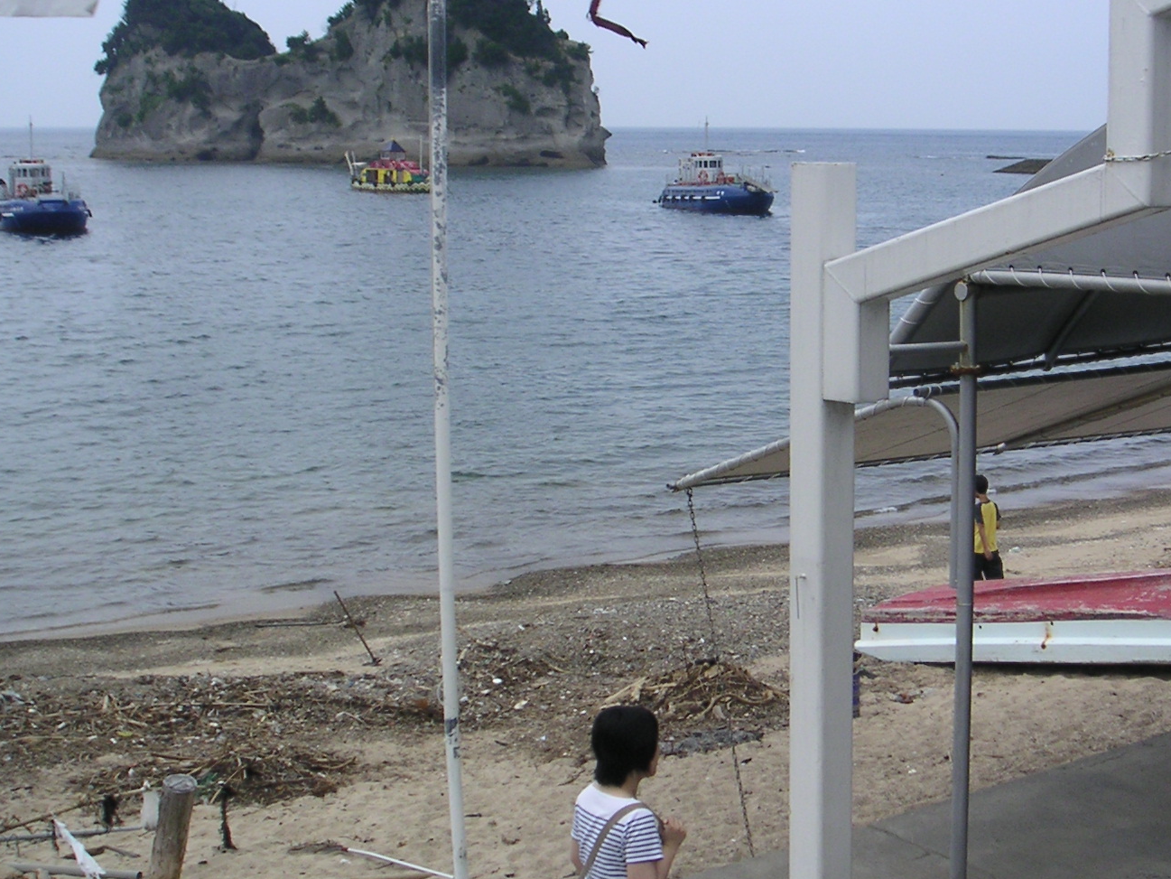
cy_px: 383
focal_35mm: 60
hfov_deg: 31.8
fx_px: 2030
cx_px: 826
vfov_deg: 24.4
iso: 50
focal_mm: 6
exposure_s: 1/180
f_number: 6.7
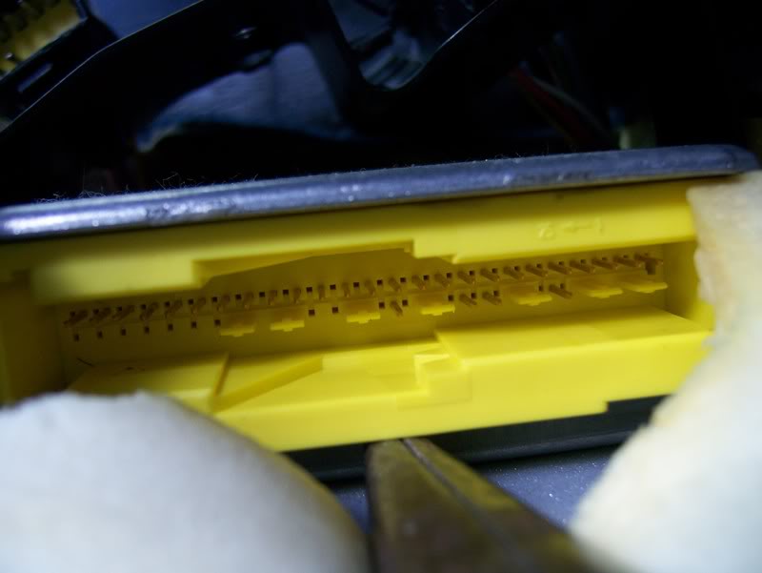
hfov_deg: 51.3
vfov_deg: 39.7
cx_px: 381
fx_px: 793
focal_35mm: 36
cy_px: 286
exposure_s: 1/30
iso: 125
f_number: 2.8
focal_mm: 6
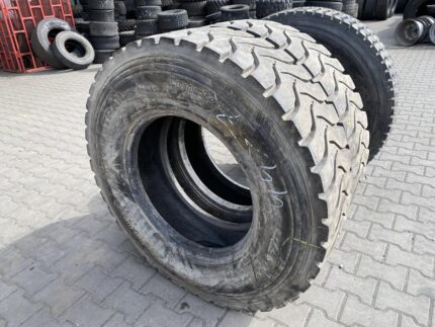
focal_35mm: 26
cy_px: 164
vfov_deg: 53.1
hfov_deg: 67.3
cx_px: 218
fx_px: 327
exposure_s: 1/757
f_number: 1.8
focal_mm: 4.25
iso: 32
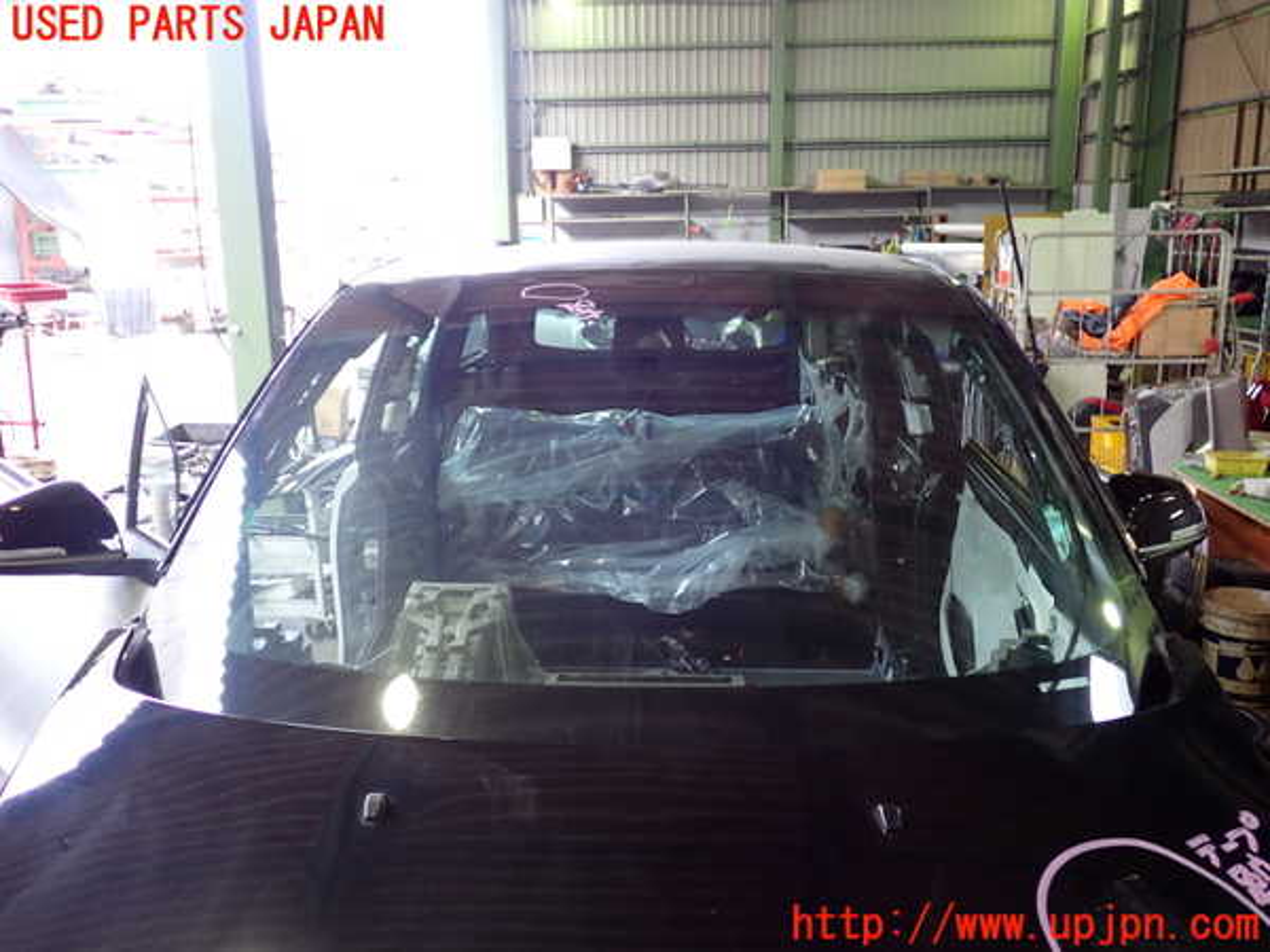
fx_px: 1101
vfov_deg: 46.8
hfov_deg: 60.0
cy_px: 476
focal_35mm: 30
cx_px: 635
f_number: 2.3
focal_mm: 5.4
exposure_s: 1/40
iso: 200
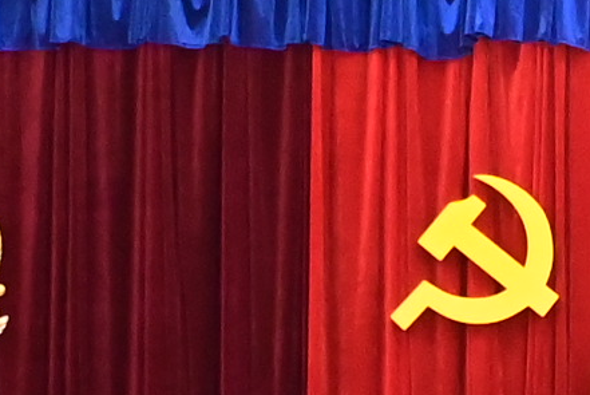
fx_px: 4380
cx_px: 690
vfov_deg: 5.1
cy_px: 730
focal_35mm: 267
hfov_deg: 7.6
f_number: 4
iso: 3200
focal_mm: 27
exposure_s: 1/200
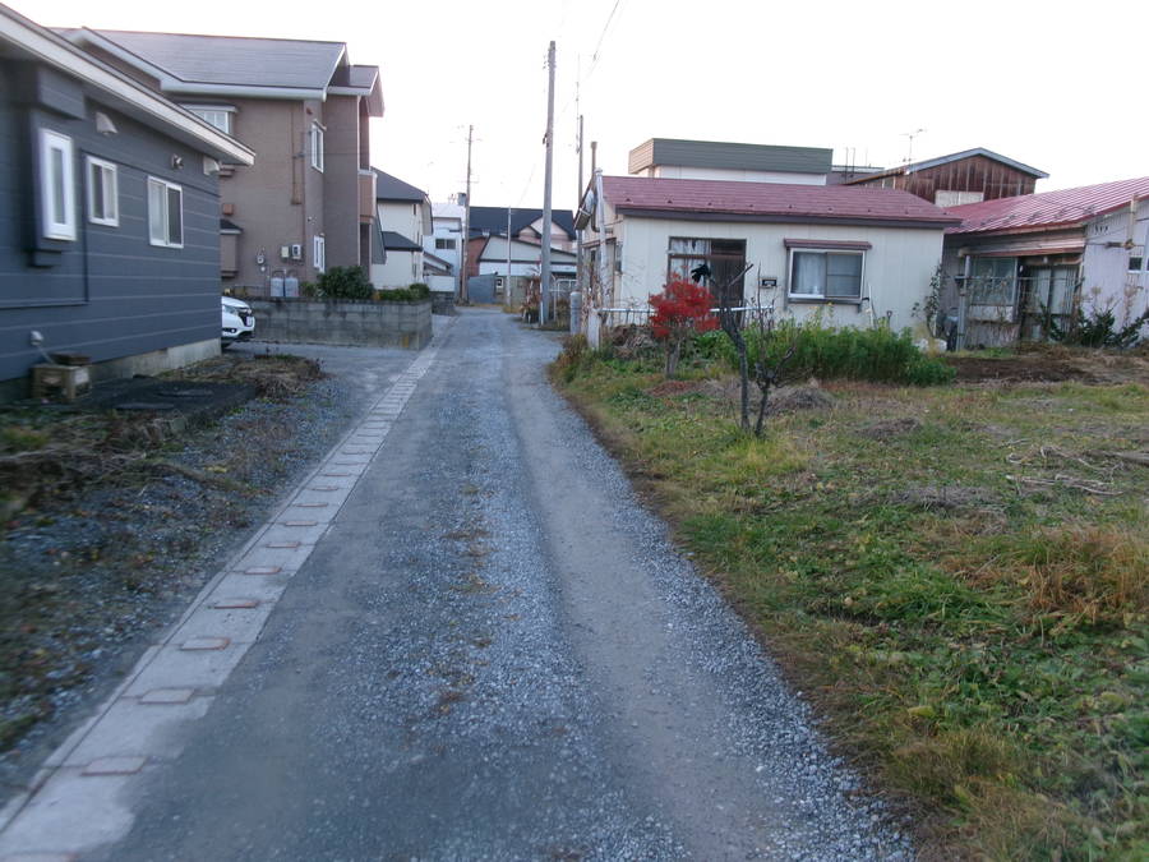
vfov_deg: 49.7
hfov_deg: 63.4
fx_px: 929
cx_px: 574
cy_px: 431
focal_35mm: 28
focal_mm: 5.1
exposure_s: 1/70
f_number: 3.9
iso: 100
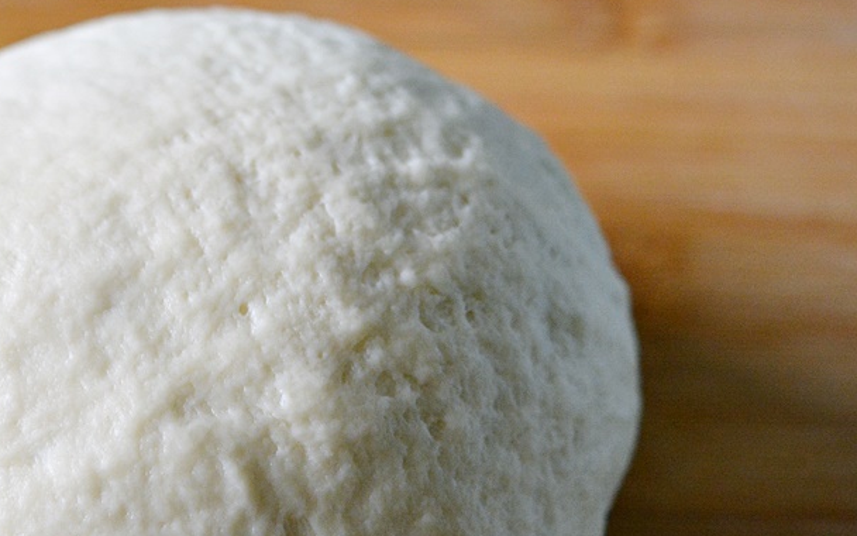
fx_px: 3527
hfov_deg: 13.8
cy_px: 427
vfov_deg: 8.7
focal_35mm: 151
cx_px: 255
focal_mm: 60
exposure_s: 1/125
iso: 1600
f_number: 3.5
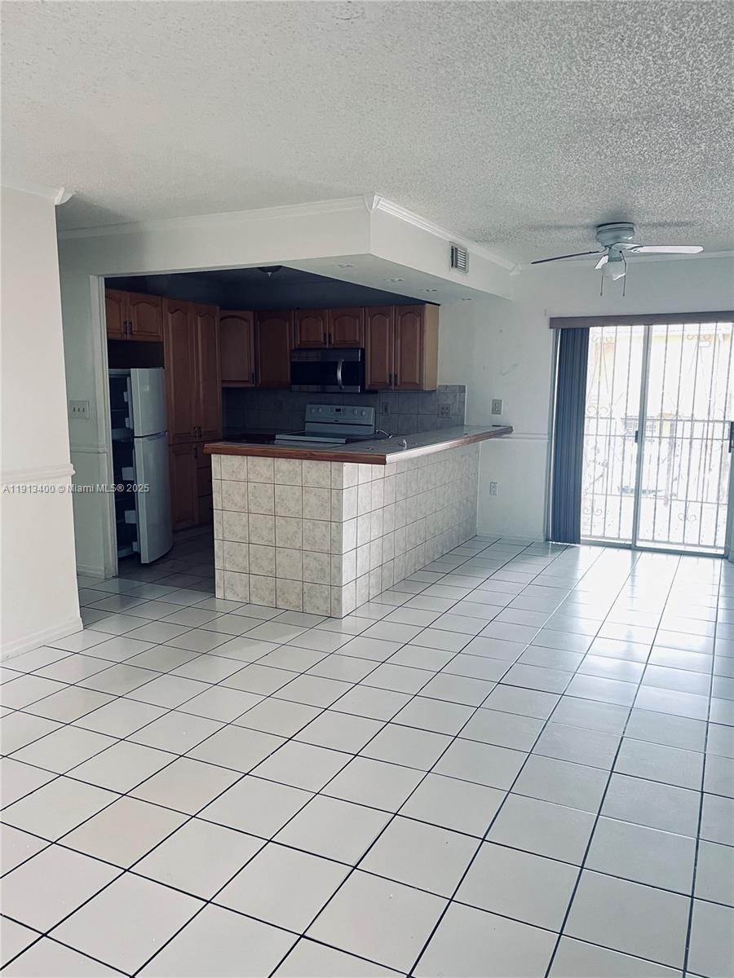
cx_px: 367
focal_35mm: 26
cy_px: 489
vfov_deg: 67.3
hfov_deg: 53.1
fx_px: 735
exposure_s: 1/99
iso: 125
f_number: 1.6
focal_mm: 5.1
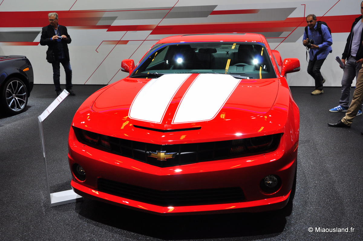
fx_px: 378
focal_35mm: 38
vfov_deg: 35.4
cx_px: 182
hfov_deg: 51.3
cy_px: 120
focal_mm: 25
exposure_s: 1/60
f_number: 8
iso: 280
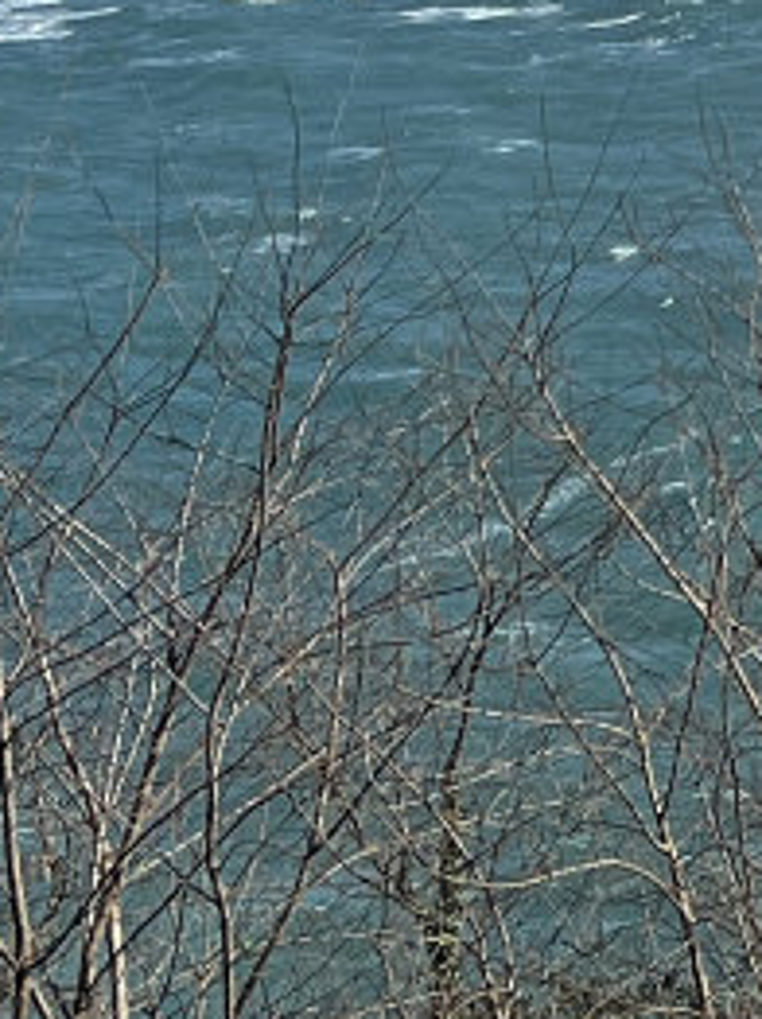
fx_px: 4674
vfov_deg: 11.3
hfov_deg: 8.5
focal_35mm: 159
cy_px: -953
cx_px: 1839
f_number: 1.5
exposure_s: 1/6211
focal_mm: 5.7
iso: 50
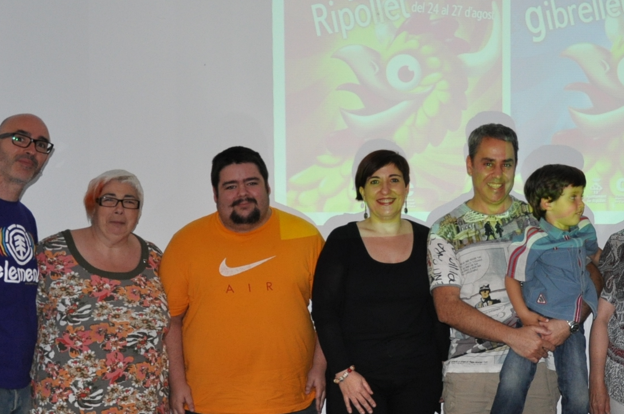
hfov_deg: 30.7
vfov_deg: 20.9
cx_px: 434
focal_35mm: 65
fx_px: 1125
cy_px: 227
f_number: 3.8
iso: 800
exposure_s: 1/60
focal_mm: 22
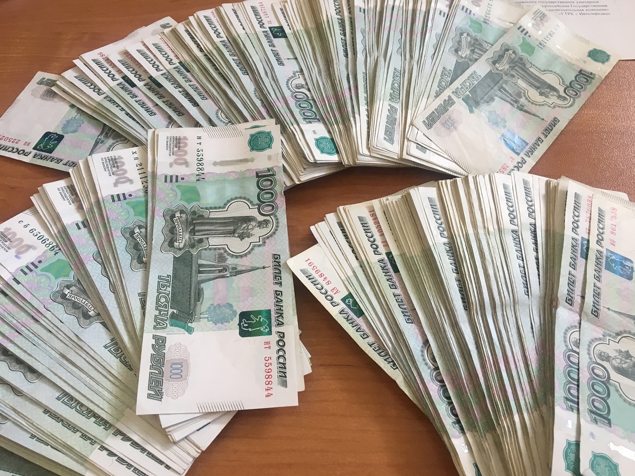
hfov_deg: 61.7
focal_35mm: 29
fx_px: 532
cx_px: 318
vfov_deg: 48.2
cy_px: 238
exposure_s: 1/33
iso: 80
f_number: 2.2
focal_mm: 4.15
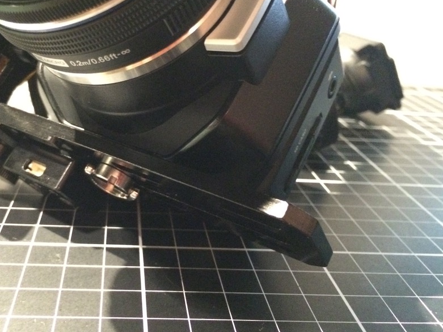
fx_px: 486
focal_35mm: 38
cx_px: 154
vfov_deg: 37.7
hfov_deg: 48.3
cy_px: 151
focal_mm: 4.15
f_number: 2.2
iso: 2000
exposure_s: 1/15
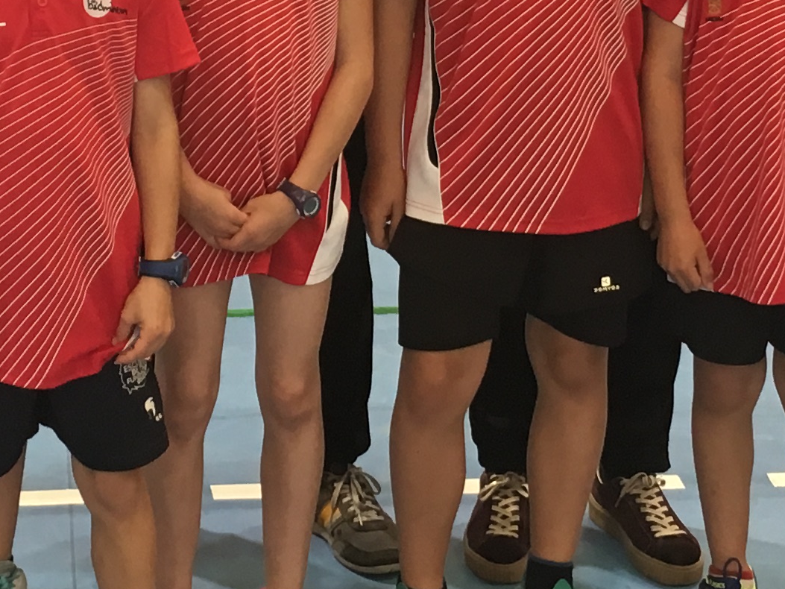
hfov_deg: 17.7
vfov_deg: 12.9
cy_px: -153
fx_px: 2517
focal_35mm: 111
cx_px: 233
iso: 100
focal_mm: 4.15
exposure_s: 1/33
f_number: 2.2
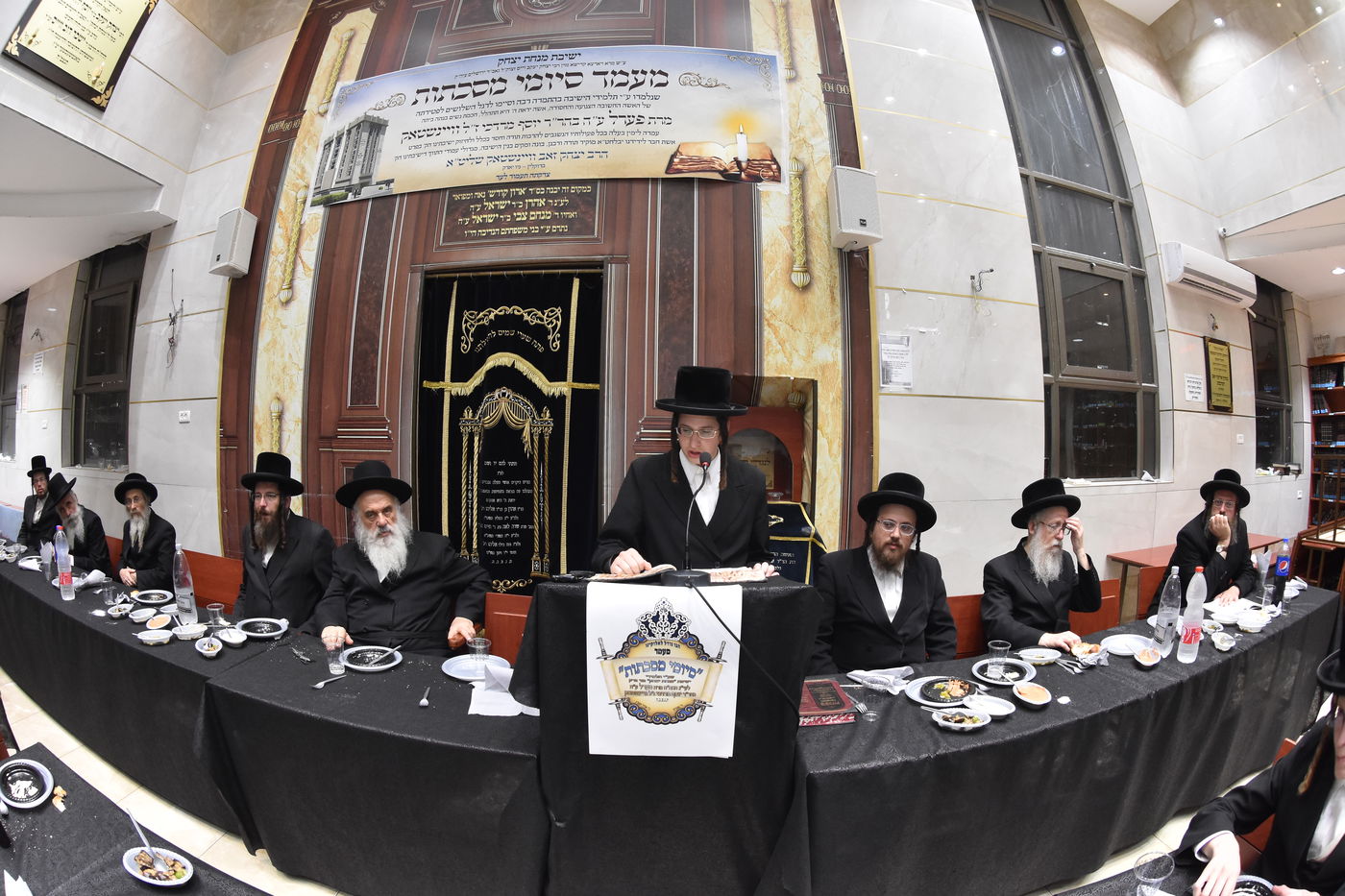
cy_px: 448
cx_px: 672
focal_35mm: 16
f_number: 6.3
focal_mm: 10.5
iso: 1600
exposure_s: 1/60
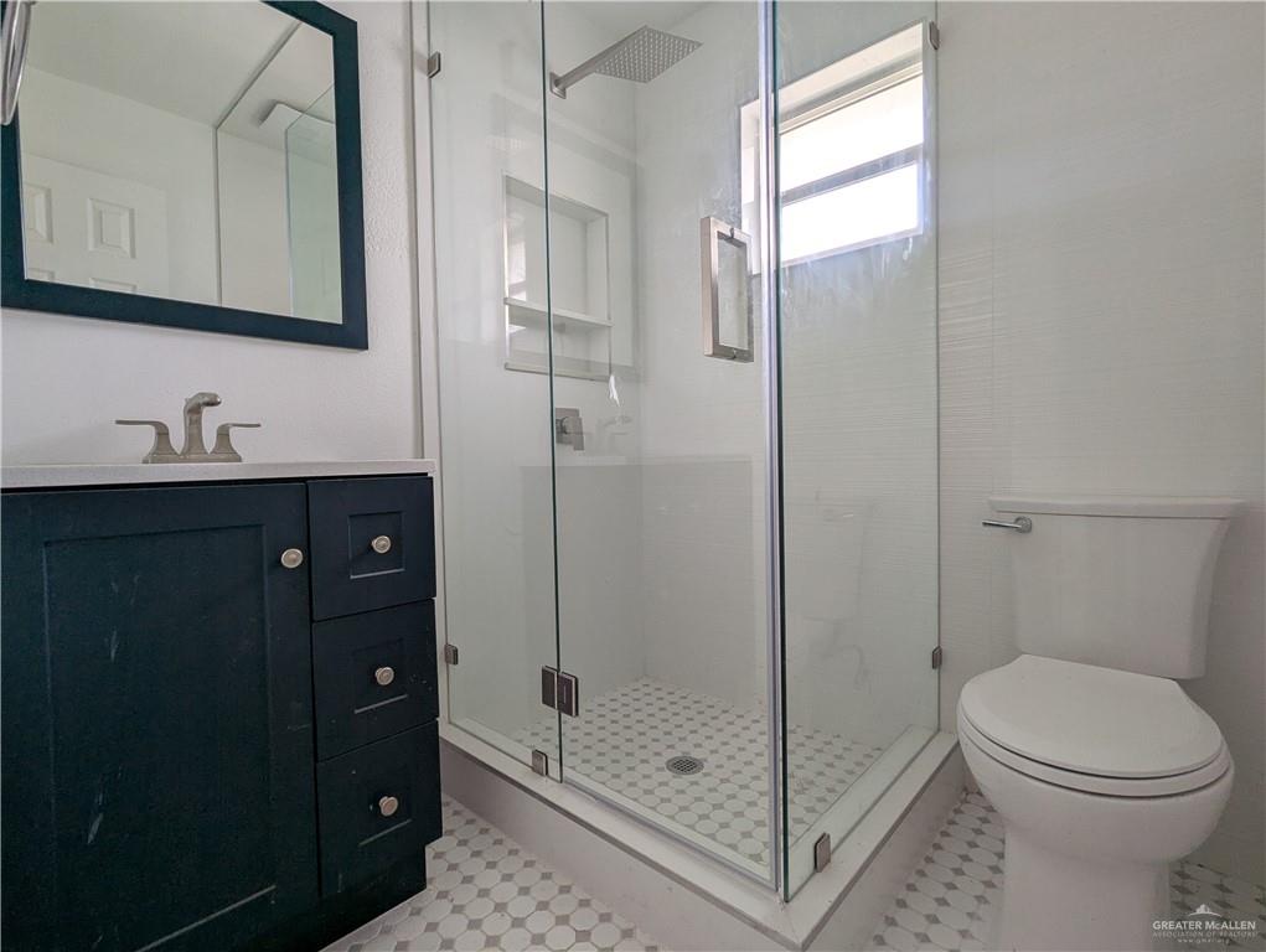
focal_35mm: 16
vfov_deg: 78.2
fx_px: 586
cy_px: 476
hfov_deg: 94.4
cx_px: 633
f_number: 2.2
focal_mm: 2.35
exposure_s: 1/60.3
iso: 35
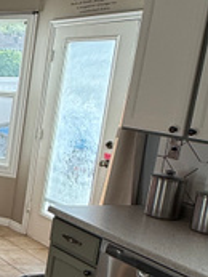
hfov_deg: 16.5
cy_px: 165
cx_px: -234
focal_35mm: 62
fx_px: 496
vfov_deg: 31.1
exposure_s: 1/125
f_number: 2.2
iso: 64
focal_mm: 2.22
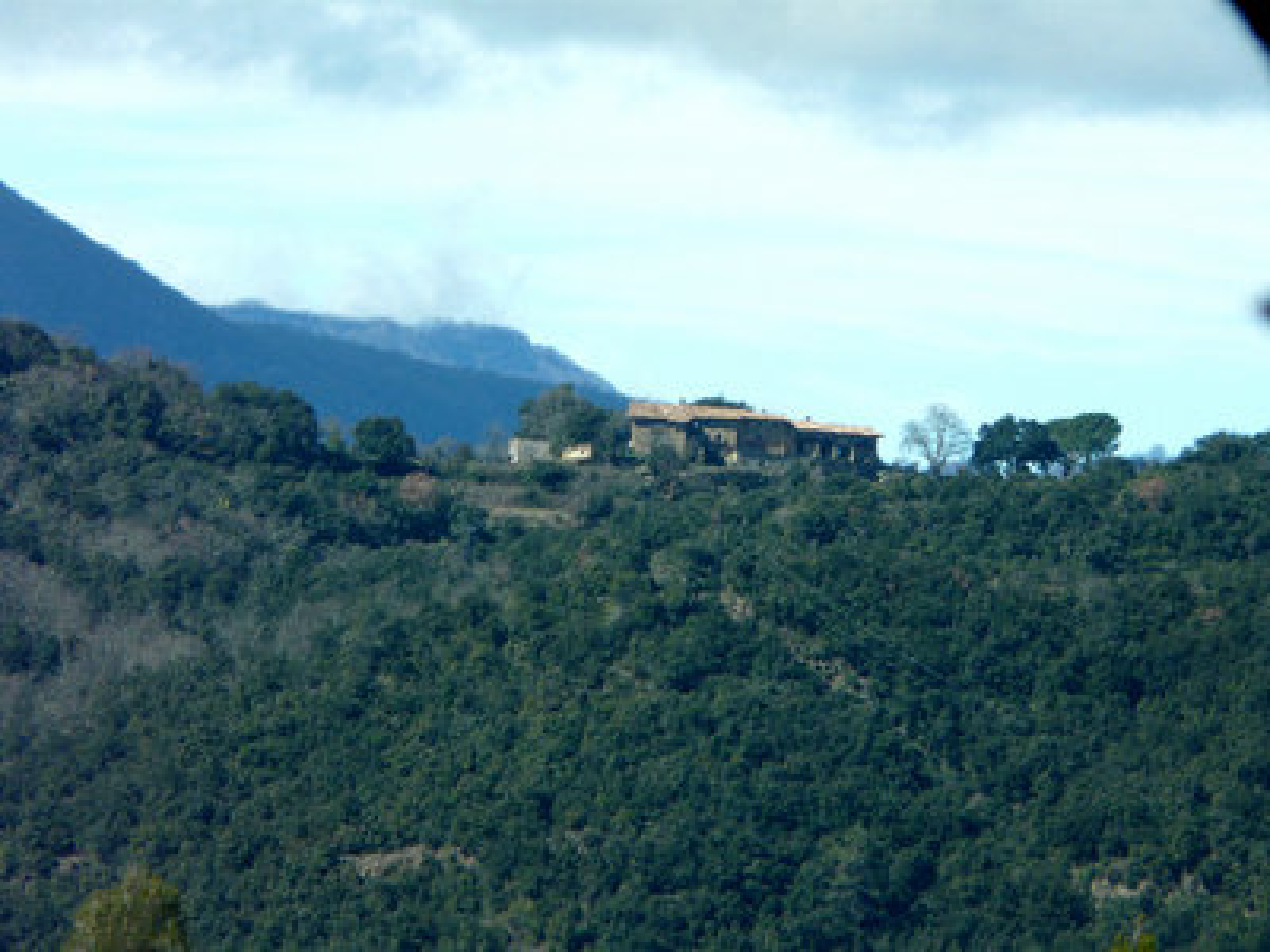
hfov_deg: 3.9
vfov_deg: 3.0
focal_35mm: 504
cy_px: 476
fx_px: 18491
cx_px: 635
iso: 100
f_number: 5.6
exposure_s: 1/400
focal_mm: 82.8
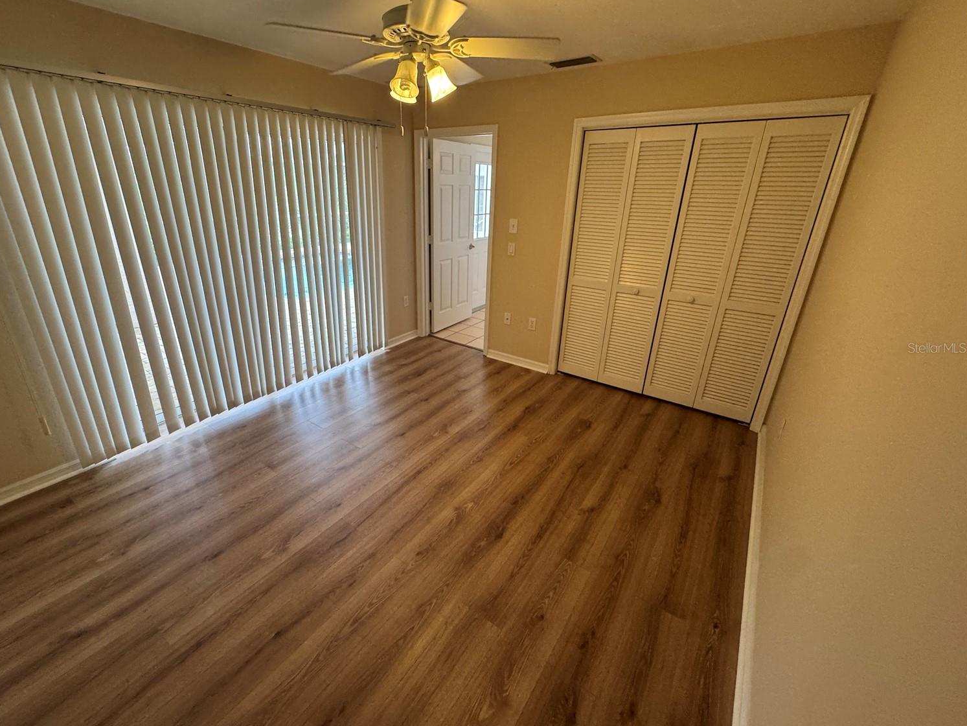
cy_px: 347
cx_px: 451
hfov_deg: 98.0
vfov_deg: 81.7
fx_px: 419
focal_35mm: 15
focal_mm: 2.22
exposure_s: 1/120
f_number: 2.2
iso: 250
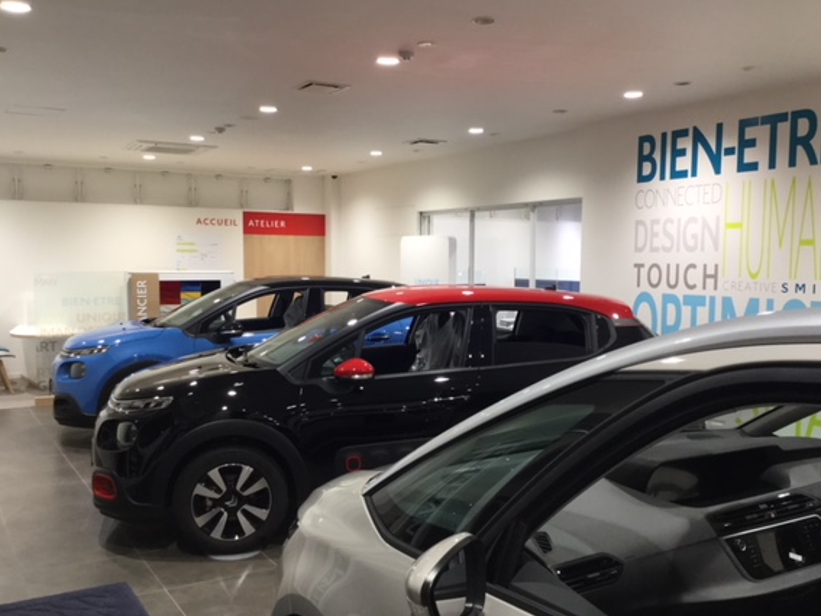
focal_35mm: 35
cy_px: 335
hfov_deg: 52.6
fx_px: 830
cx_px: 421
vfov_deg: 40.6
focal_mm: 3.3
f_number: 2.4
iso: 50
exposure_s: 1/30
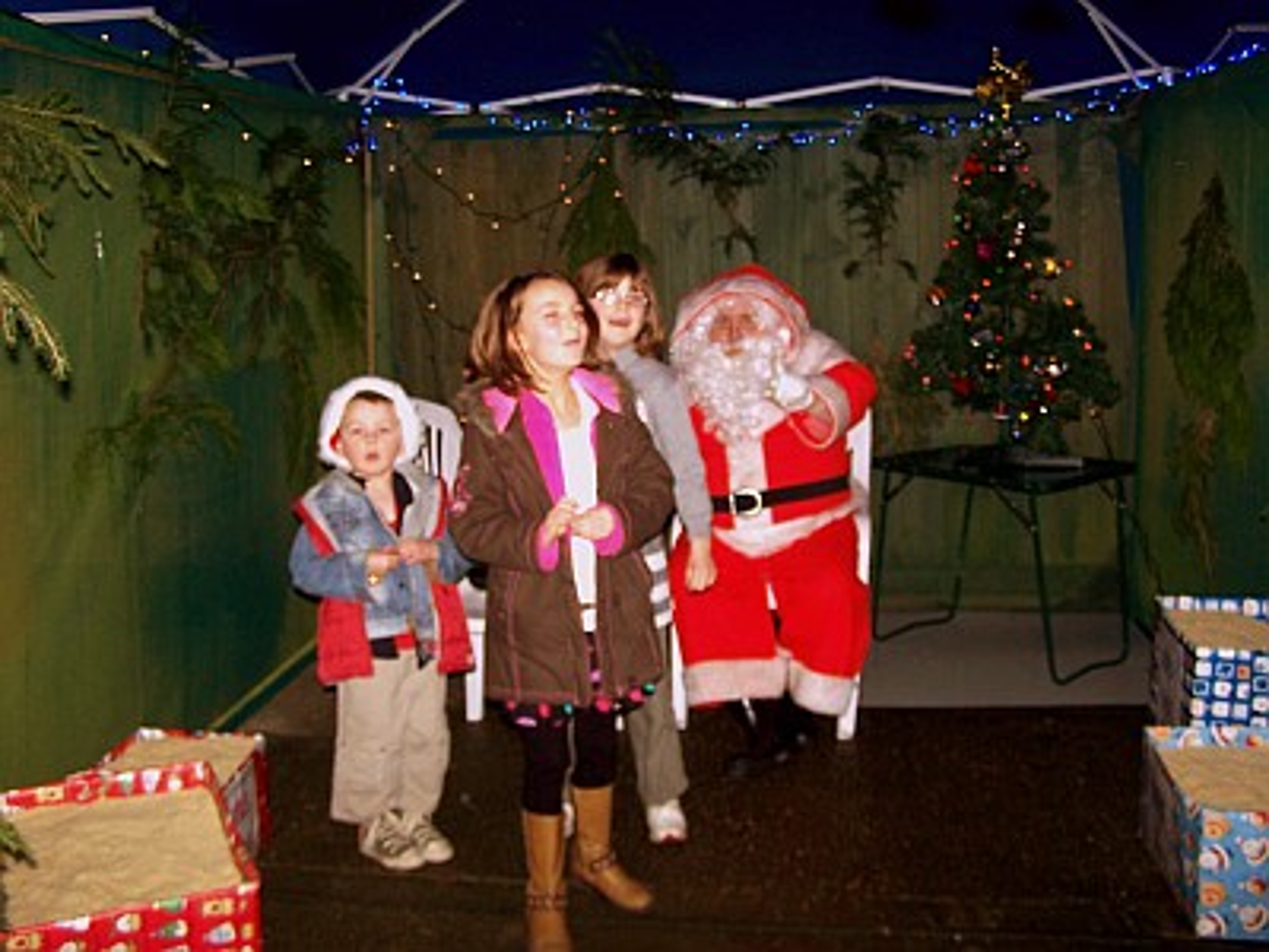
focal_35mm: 38
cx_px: 634
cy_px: 476
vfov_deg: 37.7
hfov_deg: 49.0
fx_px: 1393
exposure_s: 1/60
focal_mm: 6.3
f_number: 2.8
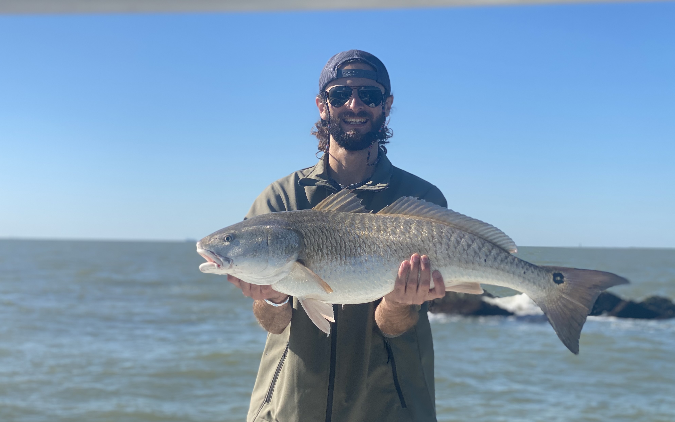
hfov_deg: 36.3
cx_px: 340
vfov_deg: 23.1
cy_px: 236
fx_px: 1030
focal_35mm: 56
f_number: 2
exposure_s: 1/1653
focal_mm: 6
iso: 20
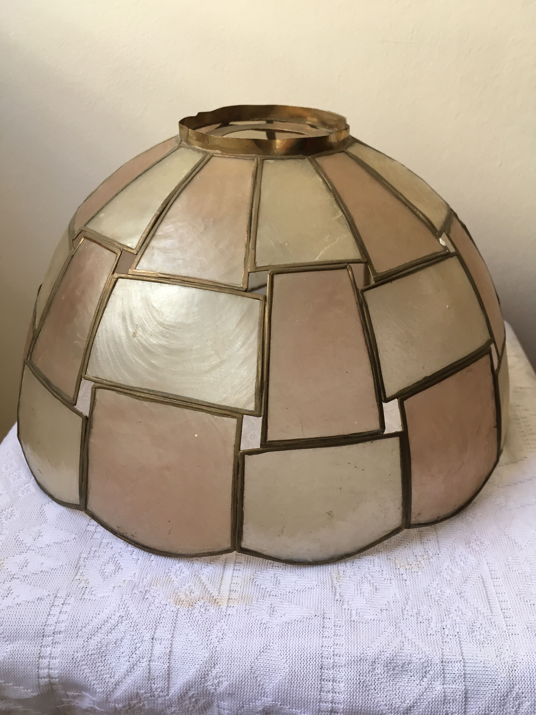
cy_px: 358
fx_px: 599
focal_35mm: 29
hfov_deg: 48.2
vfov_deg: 61.7
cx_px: 268
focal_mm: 4.15
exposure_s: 1/33
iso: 80
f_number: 2.2
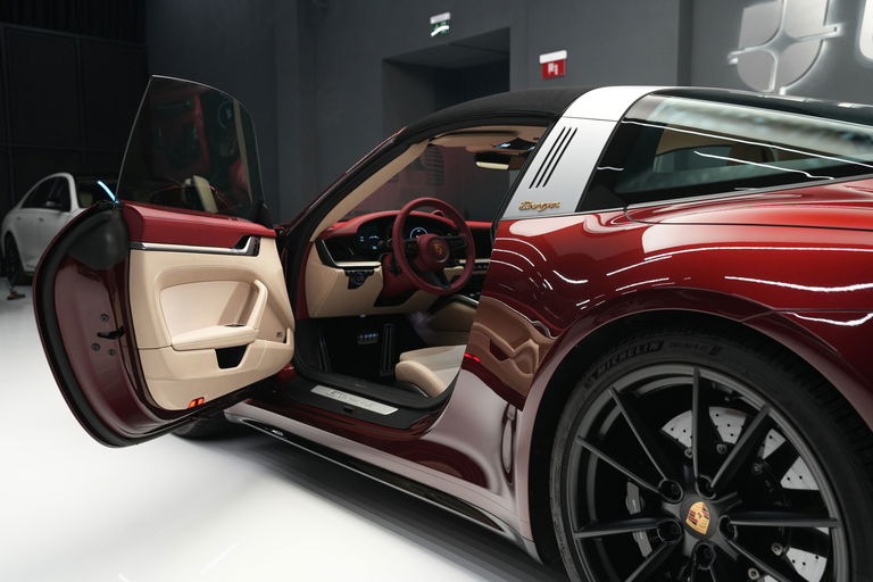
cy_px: 291
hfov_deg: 54.4
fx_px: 849
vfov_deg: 37.9
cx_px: 436
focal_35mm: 35
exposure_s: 1/40
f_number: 4
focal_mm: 35
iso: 2000
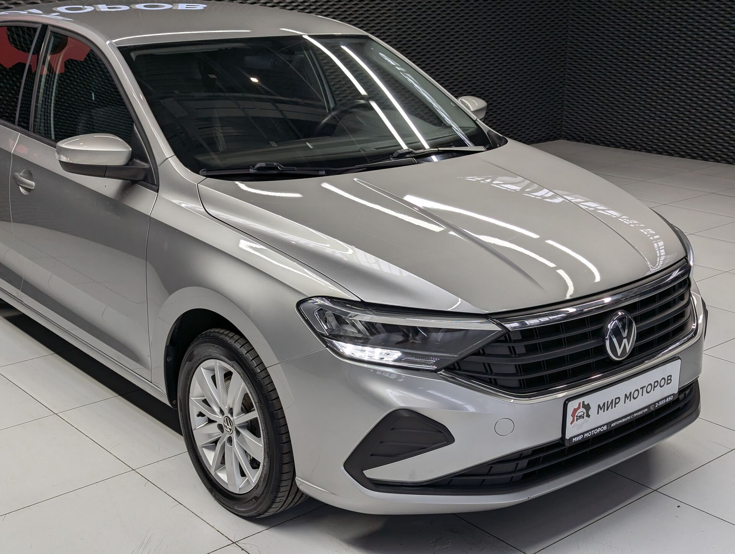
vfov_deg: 30.3
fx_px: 1021
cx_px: 368
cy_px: 277
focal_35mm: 48
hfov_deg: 39.6
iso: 57
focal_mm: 6.81
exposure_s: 1/278
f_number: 1.85
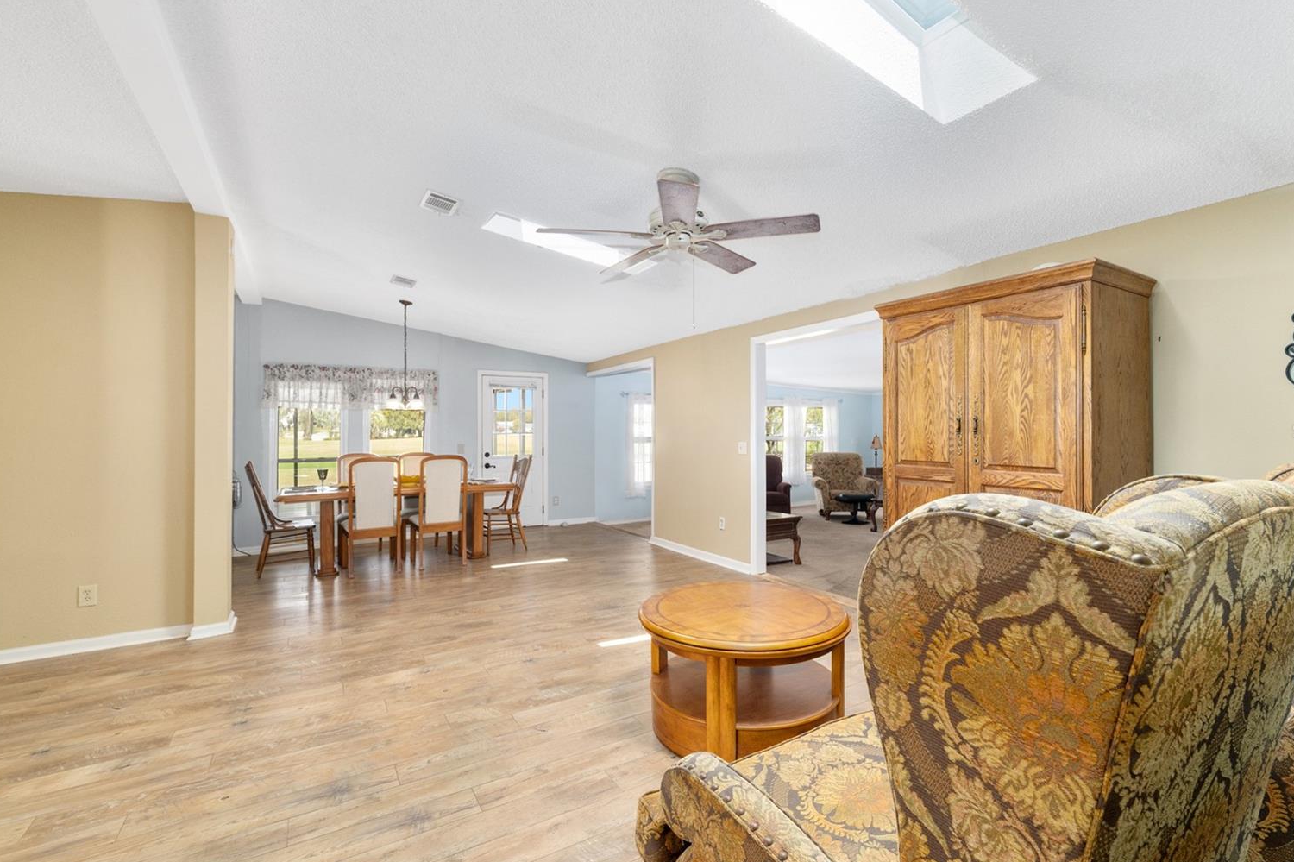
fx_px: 575
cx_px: 679
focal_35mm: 16
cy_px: 431
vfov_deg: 73.7
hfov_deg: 96.7
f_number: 8
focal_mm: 15
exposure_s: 1/20
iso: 500
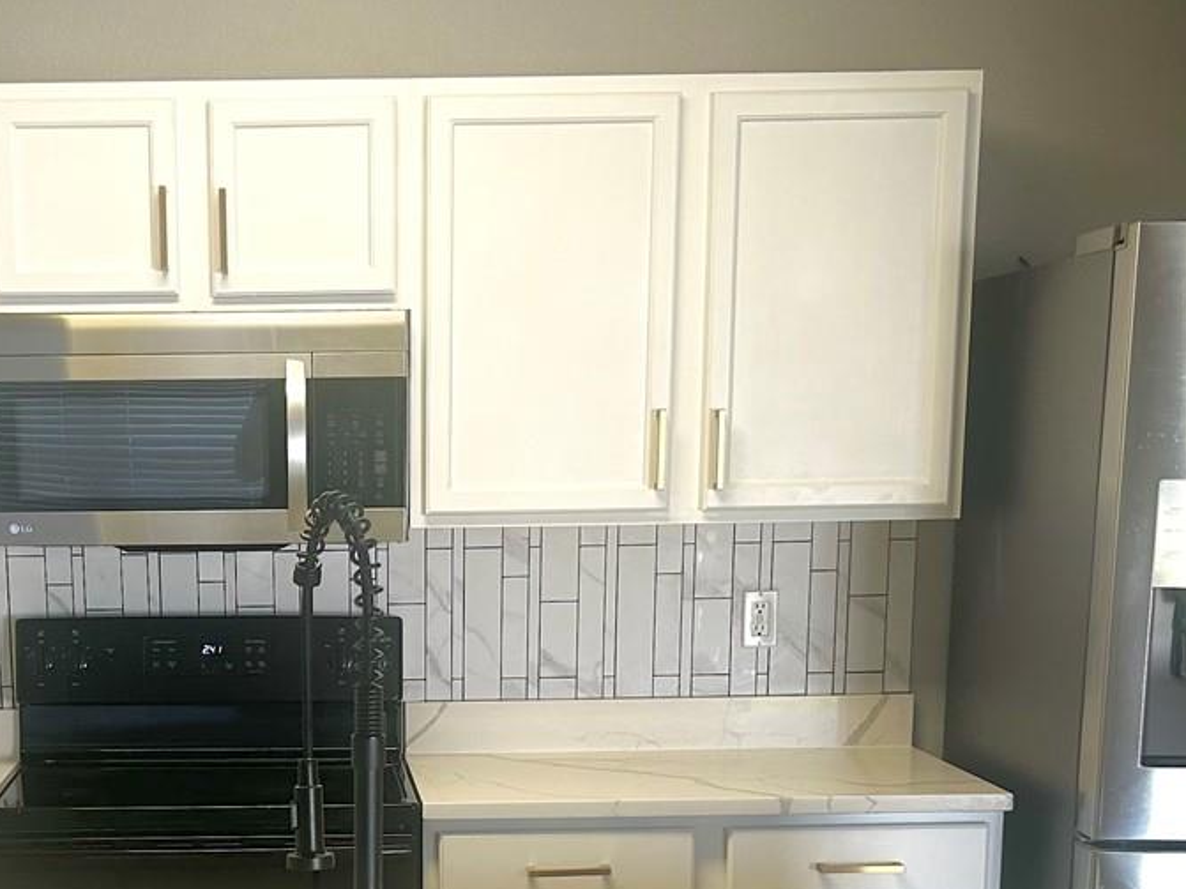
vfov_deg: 22.7
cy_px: 887
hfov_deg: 30.6
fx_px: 2124
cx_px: 270
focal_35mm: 62
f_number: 1.5
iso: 80
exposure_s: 1/120
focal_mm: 5.7
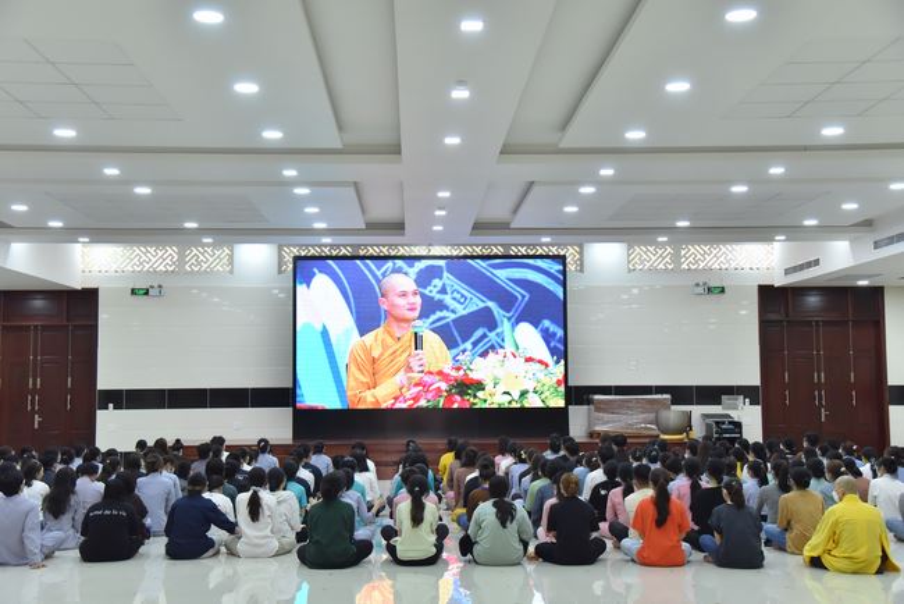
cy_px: 302
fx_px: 1206
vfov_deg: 28.1
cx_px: 452
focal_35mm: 48
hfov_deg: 41.1
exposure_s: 1/160
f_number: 5.6
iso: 3200
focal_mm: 48
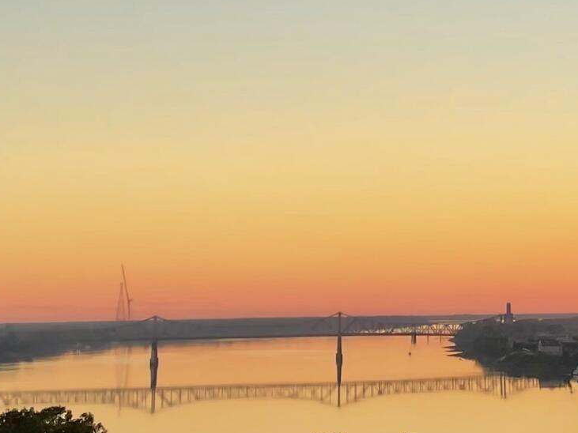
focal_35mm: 119
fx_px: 1987
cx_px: 623
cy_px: 37
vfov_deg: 12.3
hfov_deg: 16.1
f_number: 1.8
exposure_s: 1/586
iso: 16
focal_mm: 3
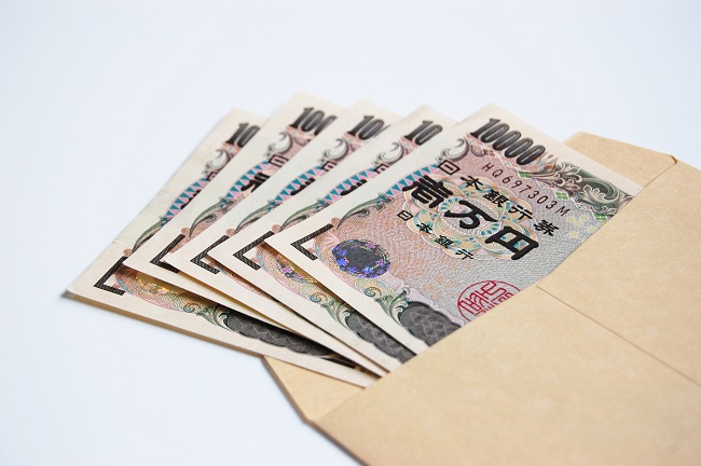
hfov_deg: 27.0
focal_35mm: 75
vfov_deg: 18.1
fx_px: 1459
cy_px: 233
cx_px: 350
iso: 400
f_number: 5.6
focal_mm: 50
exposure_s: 1/80
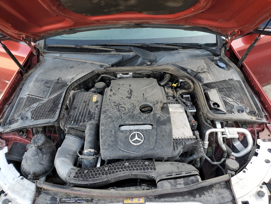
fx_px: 204
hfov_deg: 67.3
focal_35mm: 26
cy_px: 102
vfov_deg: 53.1
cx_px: 136
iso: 50
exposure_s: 1/154
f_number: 1.5
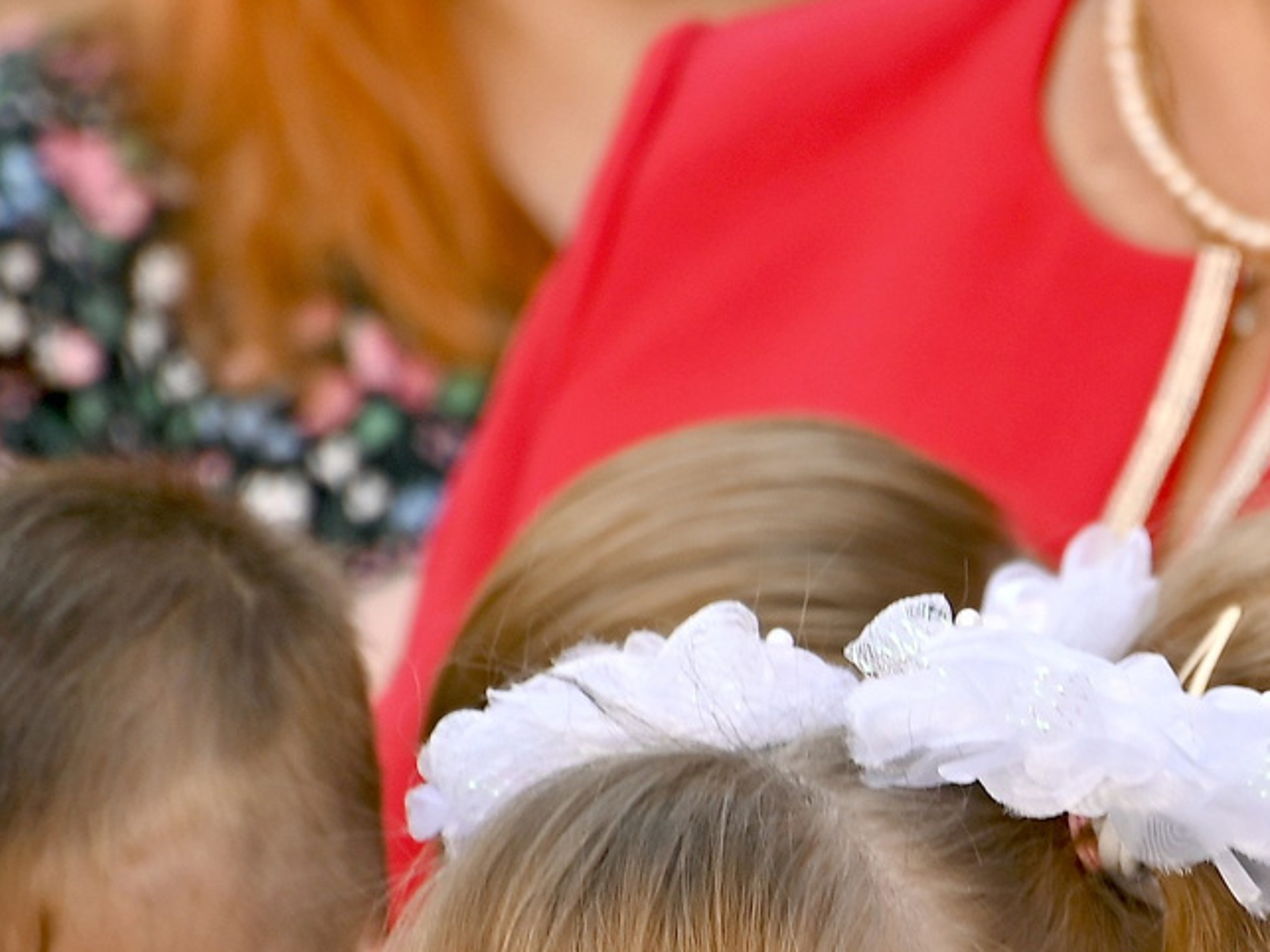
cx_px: 1161
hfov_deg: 1.7
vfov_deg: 1.3
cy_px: 811
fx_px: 42110
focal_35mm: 1148
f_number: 5.6
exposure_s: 1/250
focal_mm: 300
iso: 100
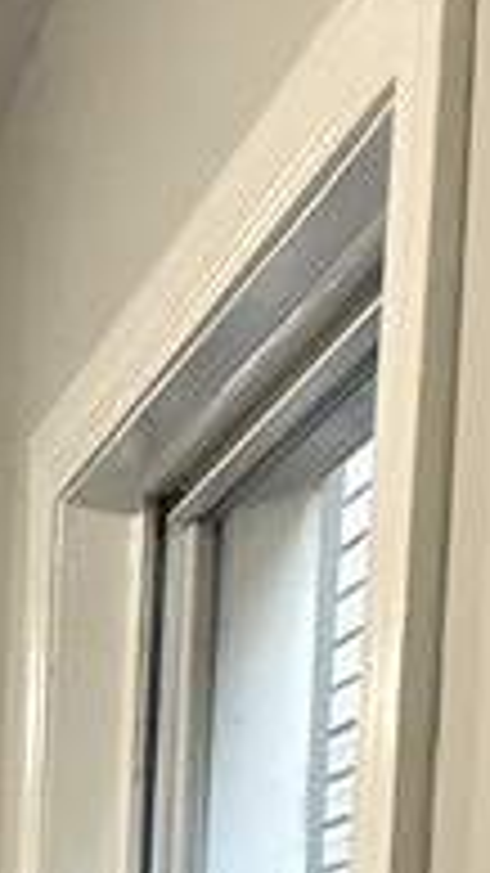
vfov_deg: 22.1
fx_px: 1965
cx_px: -895
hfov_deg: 10.7
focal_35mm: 85
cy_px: 1174
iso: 400
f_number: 2.2
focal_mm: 2.22
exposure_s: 1/120
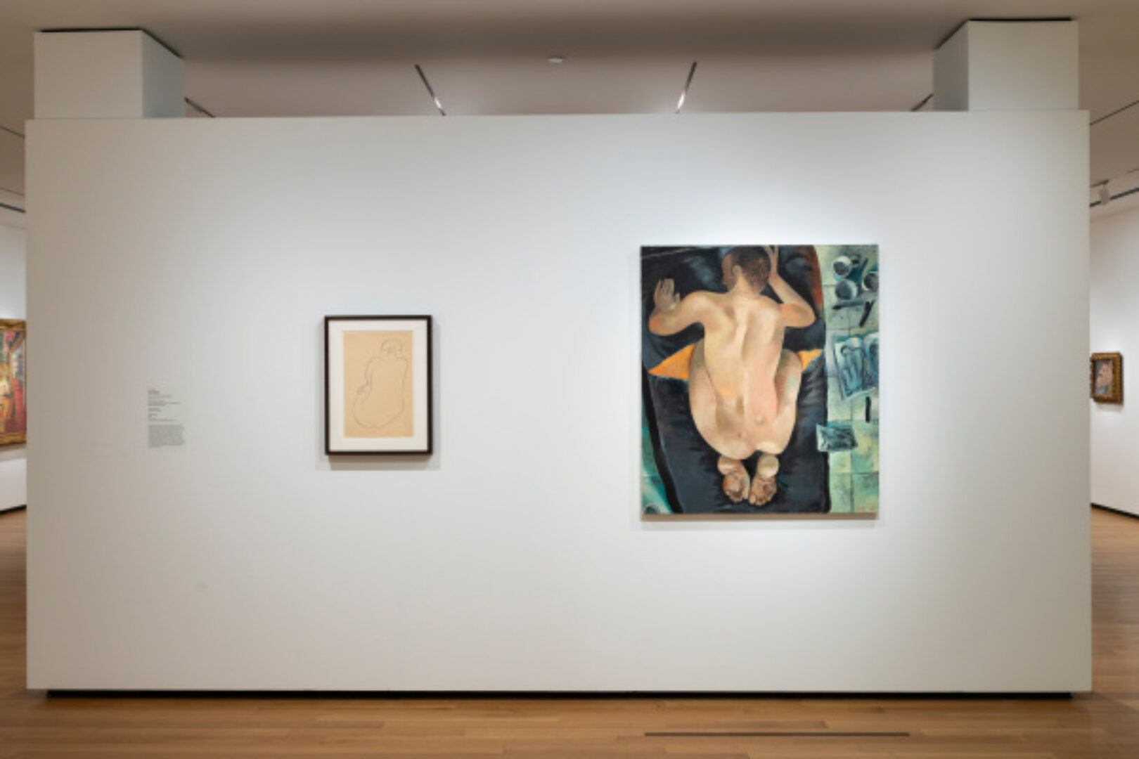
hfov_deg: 54.4
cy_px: 380
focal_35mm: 35
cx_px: 570
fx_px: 1107
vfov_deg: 37.9
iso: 400
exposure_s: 1/6
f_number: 8
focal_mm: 35
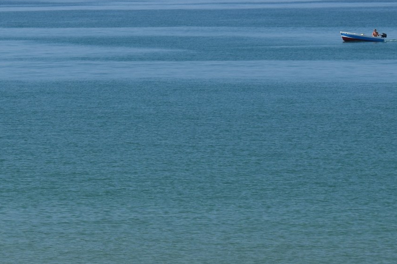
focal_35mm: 349
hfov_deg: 5.9
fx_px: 3848
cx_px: 125
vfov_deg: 3.9
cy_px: -36
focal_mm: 82
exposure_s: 1/250
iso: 250
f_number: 8
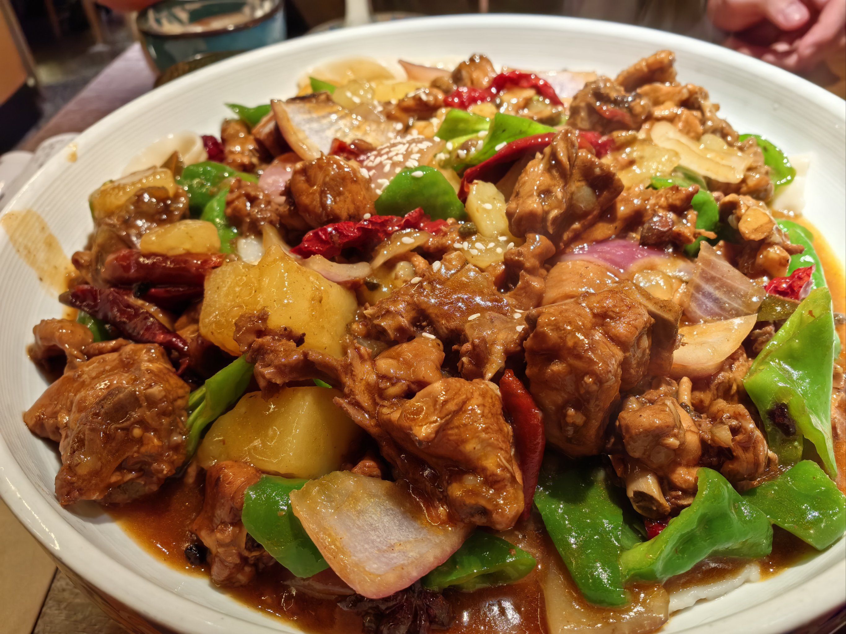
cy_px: 317
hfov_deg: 65.3
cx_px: 423
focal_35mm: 27
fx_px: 660
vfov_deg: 51.4
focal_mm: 6.35
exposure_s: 1/100
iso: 125
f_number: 2.8
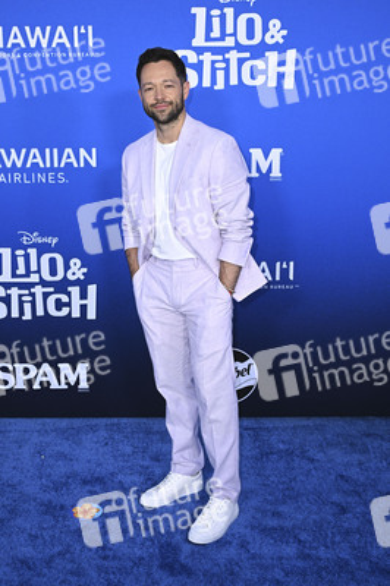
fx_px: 749
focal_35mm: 46
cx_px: 195
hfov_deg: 29.2
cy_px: 293
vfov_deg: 42.8
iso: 1600
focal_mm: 46
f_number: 6.3
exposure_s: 1/200
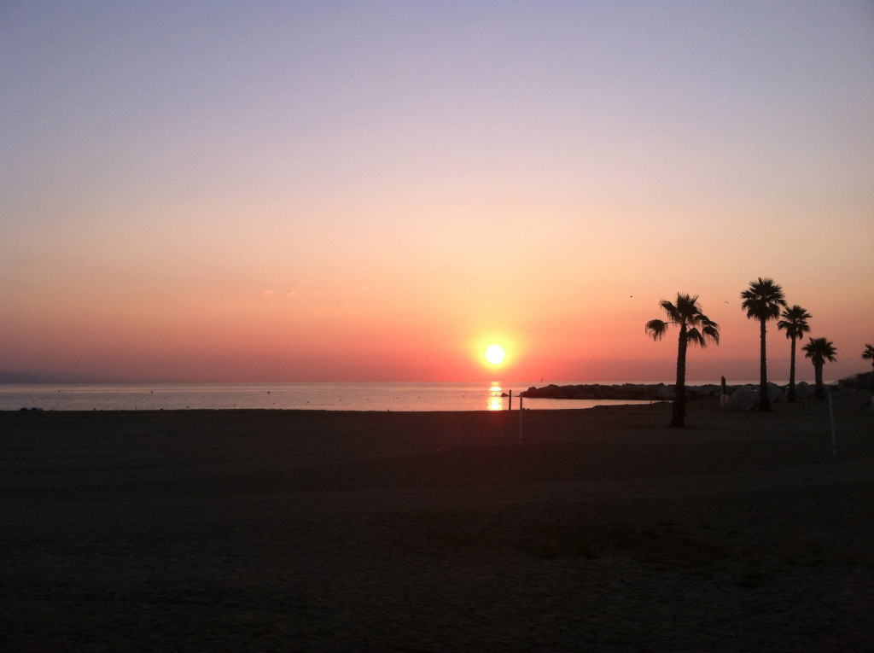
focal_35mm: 35
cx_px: 437
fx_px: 882
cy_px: 326
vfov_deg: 40.6
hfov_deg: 52.7
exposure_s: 1/441
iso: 80
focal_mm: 3.85
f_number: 2.8
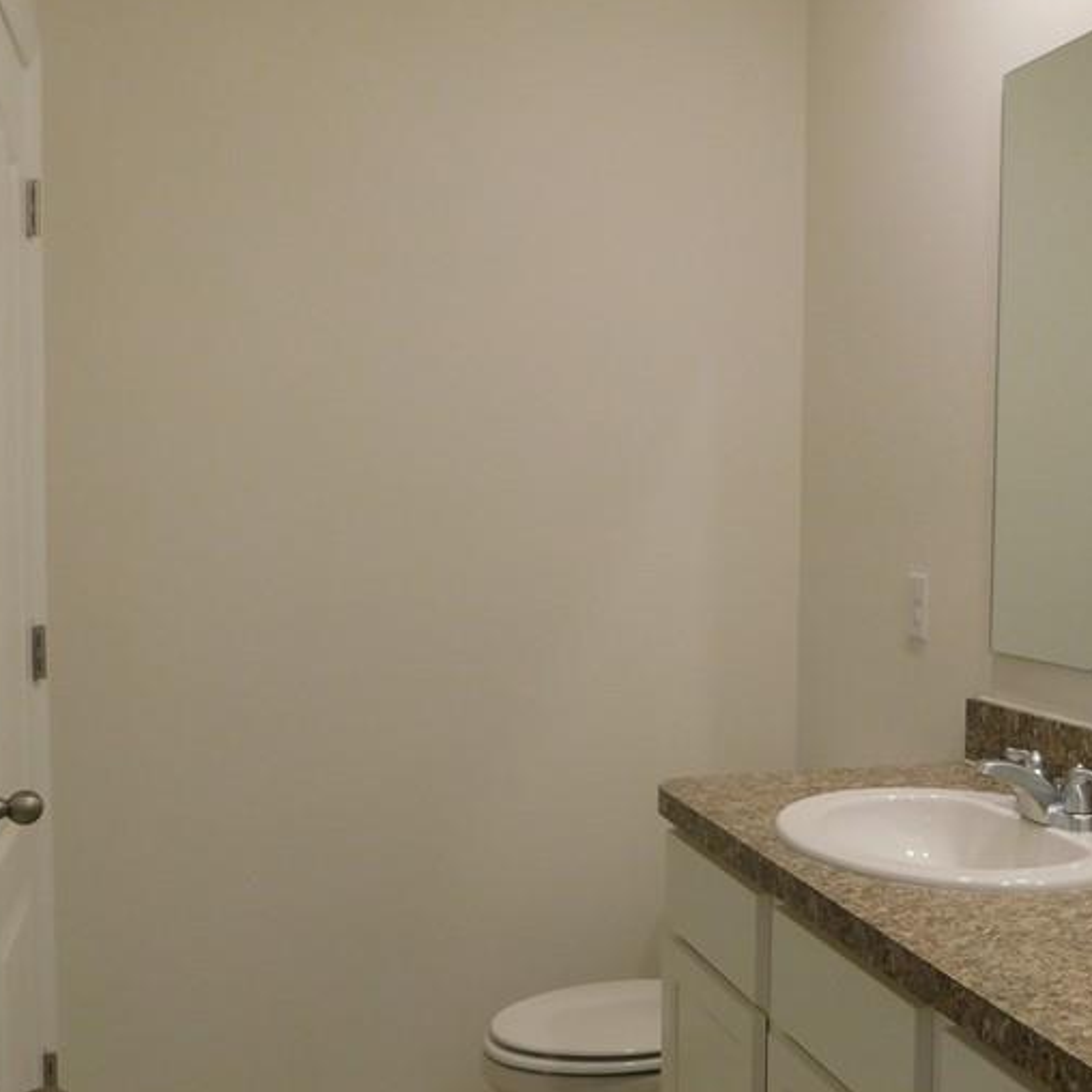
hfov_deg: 40.4
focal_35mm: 41
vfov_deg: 40.9
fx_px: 1463
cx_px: 724
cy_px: 595
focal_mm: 4
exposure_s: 1/30
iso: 125
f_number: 3
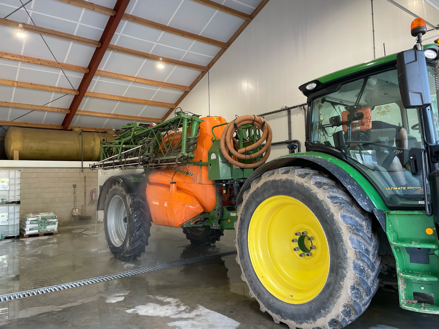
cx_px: 220
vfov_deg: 53.1
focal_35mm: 26
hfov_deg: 67.3
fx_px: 330
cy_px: 164
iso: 125
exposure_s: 1/120
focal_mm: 4.2
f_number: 1.6
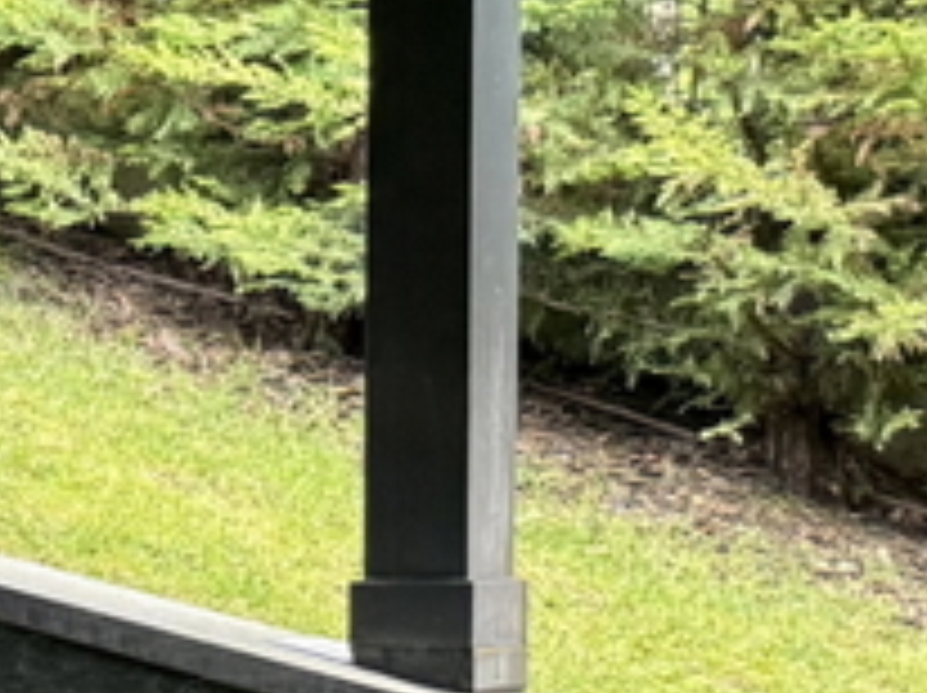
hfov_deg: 10.5
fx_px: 3745
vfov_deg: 10.5
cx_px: -1755
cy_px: 724
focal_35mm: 140
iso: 200
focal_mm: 6.76
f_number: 1.78
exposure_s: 1/83
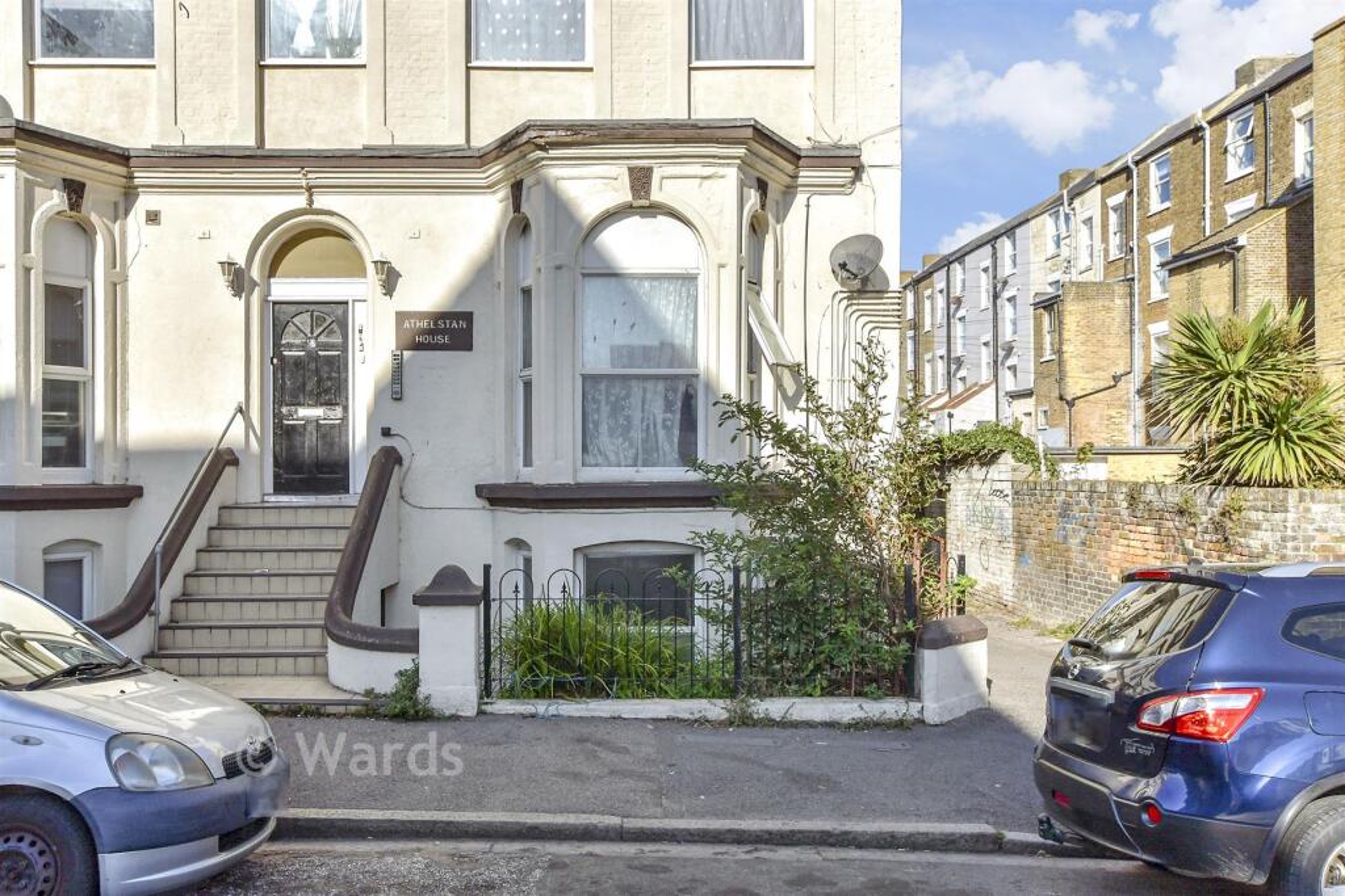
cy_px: 448
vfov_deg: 43.6
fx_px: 1121
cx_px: 672
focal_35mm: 30
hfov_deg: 61.9
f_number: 11
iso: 250
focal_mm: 20
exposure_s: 1/400
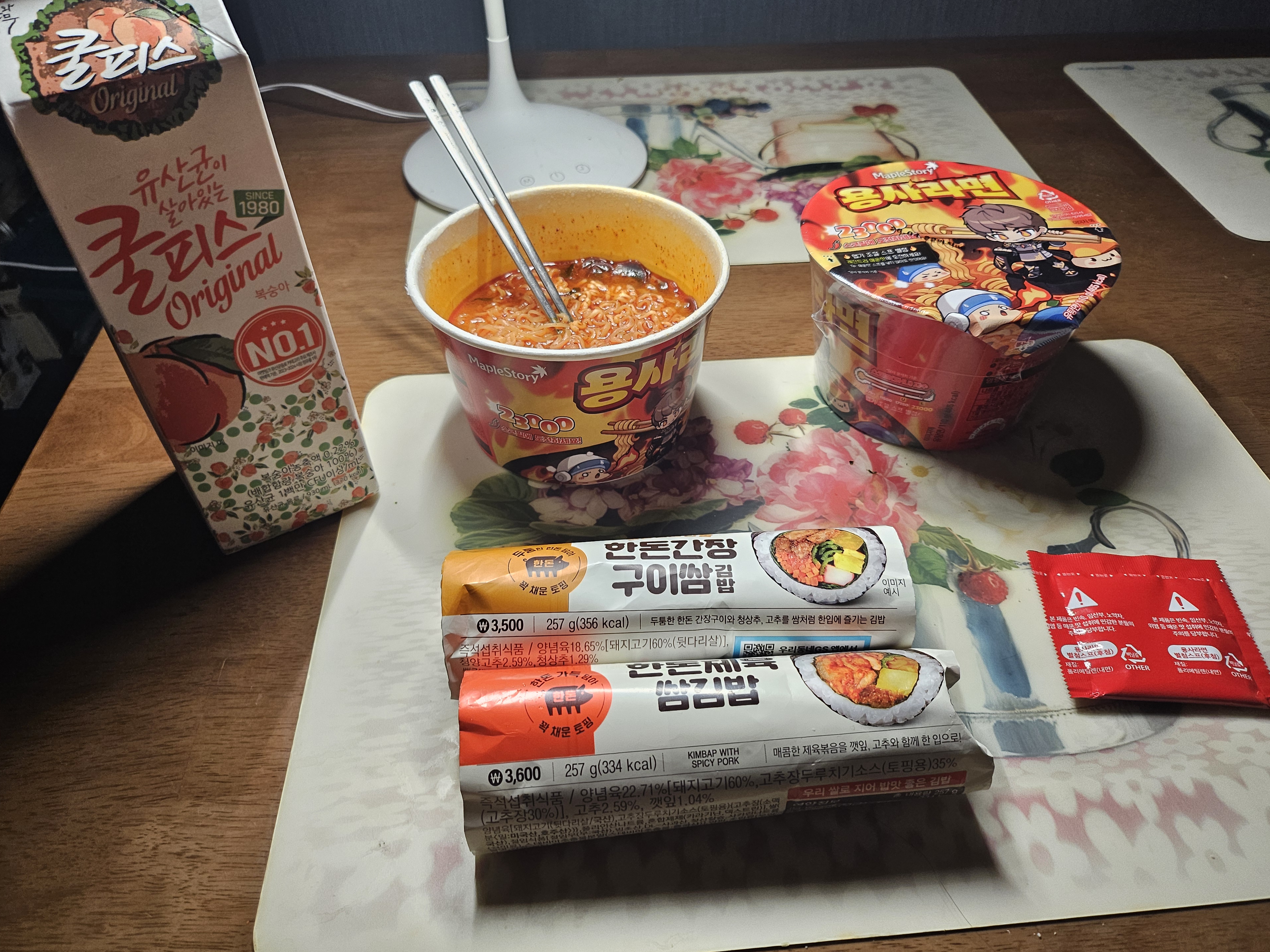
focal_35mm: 25
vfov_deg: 54.9
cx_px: 652
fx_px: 917
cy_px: 480
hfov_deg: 69.4
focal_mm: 5
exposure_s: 1/57.3
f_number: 1.8
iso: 125
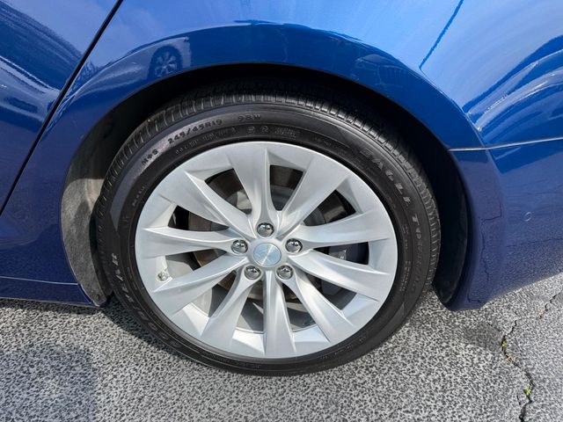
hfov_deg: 71.6
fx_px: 390
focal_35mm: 24
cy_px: 211
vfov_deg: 56.8
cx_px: 282
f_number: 1.78
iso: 80
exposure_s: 1/2110
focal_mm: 6.76
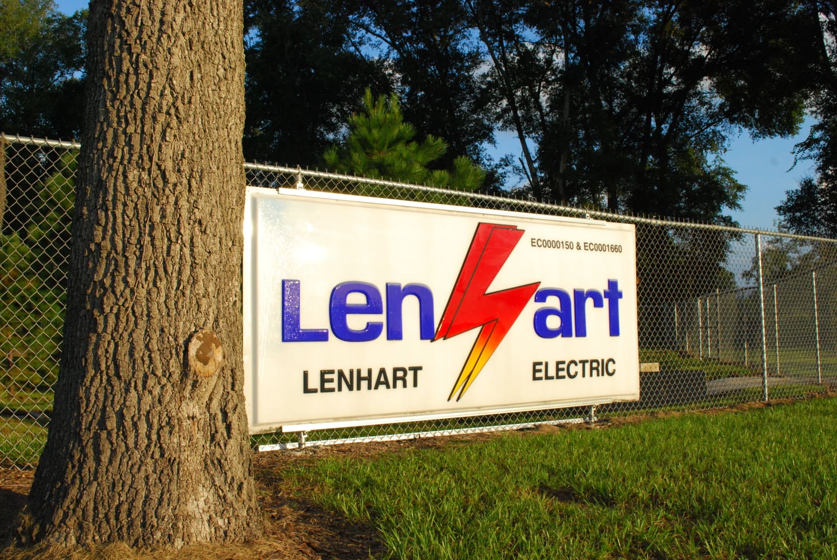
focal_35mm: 36
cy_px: 280
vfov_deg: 37.0
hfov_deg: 53.1
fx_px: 838
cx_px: 418
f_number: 11
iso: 800
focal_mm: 24
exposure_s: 1/500
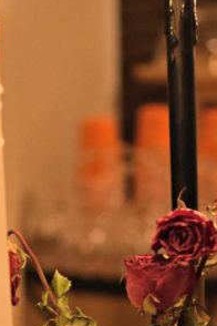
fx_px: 1652
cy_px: 404
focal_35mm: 183
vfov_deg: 11.0
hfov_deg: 7.5
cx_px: 47
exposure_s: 1/60
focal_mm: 35
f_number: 1.8
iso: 1800
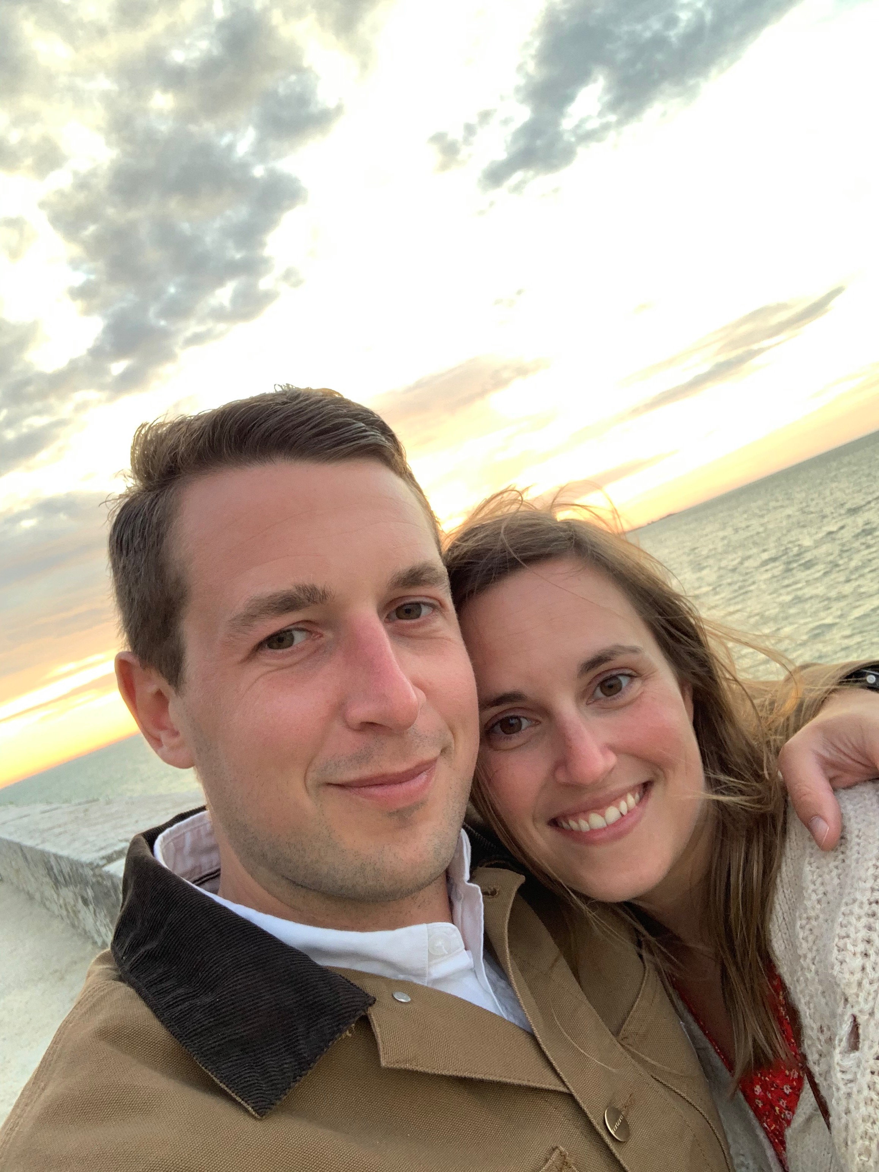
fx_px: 1083
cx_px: 440
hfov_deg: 44.2
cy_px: 586
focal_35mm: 32
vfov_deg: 56.8
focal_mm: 2.87
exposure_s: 1/104
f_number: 2.2
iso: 64
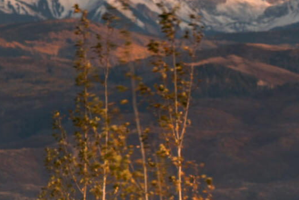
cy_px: 261
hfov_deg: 4.1
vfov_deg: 2.8
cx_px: 715
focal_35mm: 491
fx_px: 4081
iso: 100
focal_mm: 86
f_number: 11
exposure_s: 30
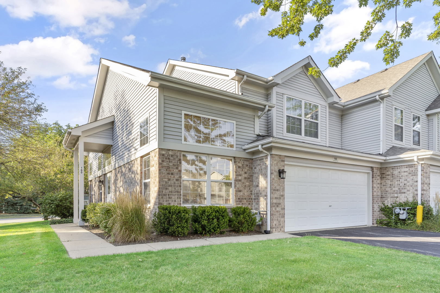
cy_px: 146
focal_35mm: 21
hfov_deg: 81.2
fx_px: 257
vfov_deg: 59.5
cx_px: 220
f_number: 8
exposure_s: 1/160
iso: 200
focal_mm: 21
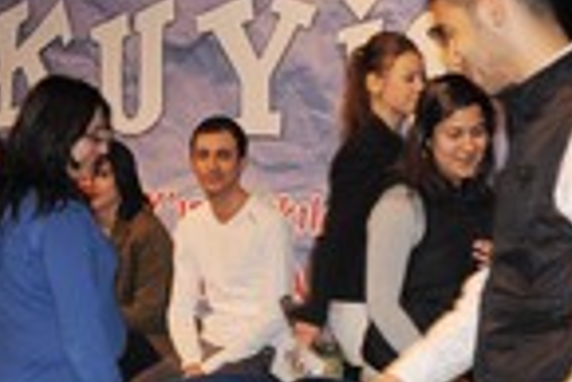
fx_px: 2513
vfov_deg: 8.7
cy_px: 374
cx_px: 245
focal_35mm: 158
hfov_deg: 13.0
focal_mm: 34
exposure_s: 1/60
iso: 400
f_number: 4.2
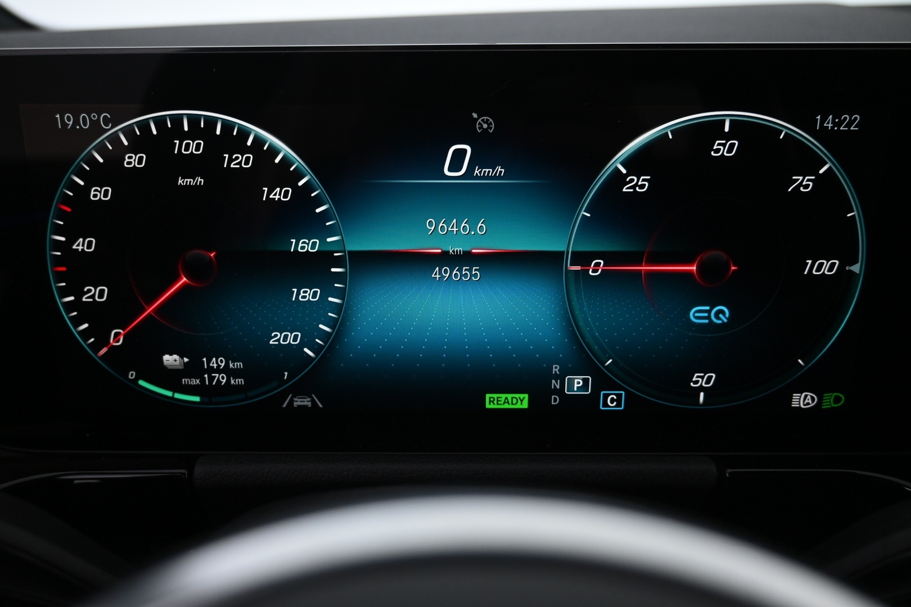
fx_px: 721
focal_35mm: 28
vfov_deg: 45.7
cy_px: 304
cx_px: 456
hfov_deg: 64.6
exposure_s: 1/30
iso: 900
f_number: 3.8
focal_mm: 19
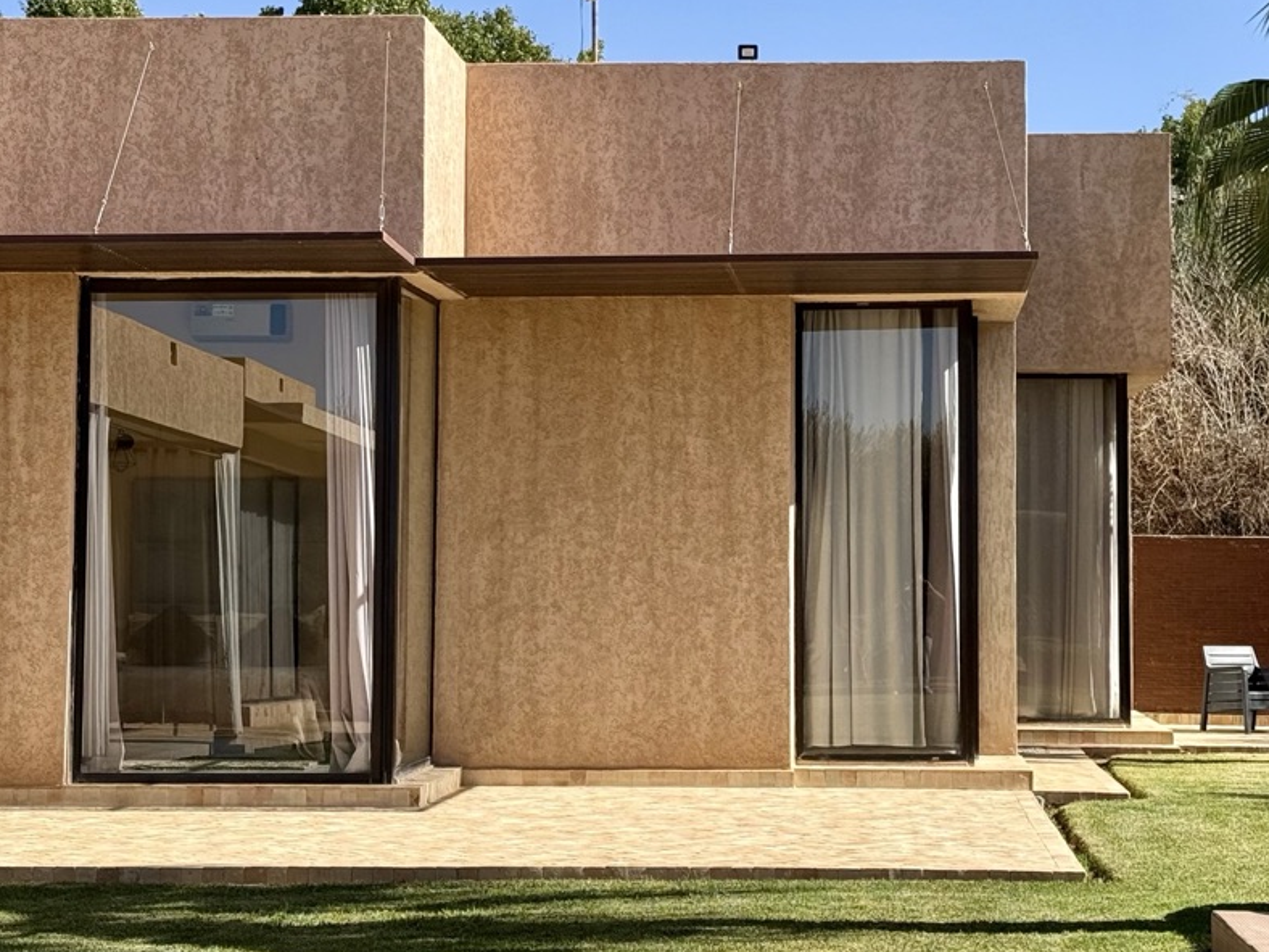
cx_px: 715
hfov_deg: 25.0
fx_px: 2859
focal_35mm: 78
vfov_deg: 18.9
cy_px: 390
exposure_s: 1/2865
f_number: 1.78
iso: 64
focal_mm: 6.76
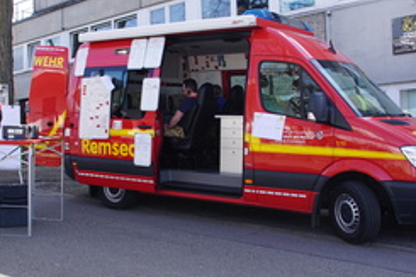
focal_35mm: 49
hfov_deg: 40.3
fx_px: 566
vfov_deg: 27.5
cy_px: 128
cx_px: 175
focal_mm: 20
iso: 100
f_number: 6.3
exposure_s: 1/100
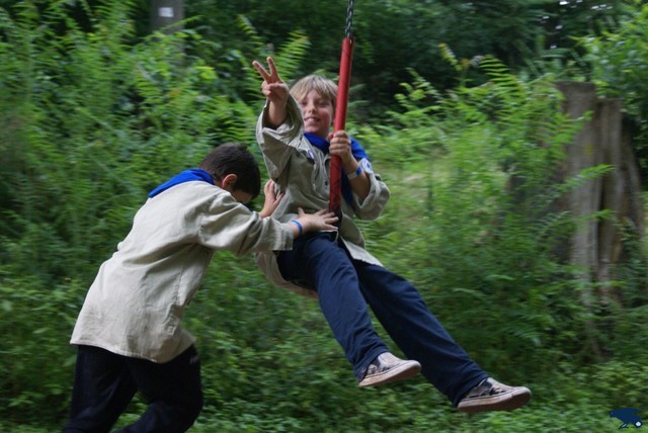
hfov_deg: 24.6
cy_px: 216
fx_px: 1486
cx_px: 324
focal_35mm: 82
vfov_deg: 16.6
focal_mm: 55
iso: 800
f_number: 5.6
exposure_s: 1/80
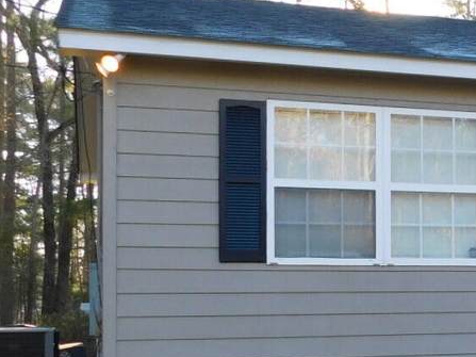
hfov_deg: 20.1
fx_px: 1182
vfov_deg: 17.1
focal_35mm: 86
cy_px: 266
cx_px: 679
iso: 125
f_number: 3.2
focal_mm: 5.3
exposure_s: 1/160
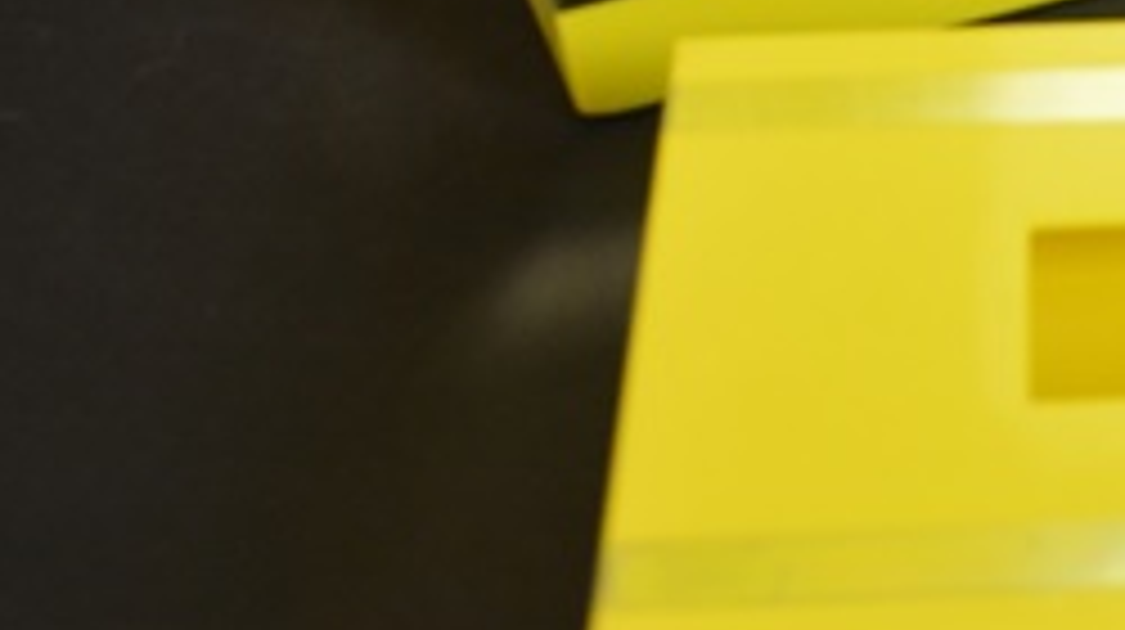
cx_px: 1647
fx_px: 3039
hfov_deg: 18.7
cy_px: 18
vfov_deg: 11.7
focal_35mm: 102
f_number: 4
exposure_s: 1/60
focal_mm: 18
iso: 560
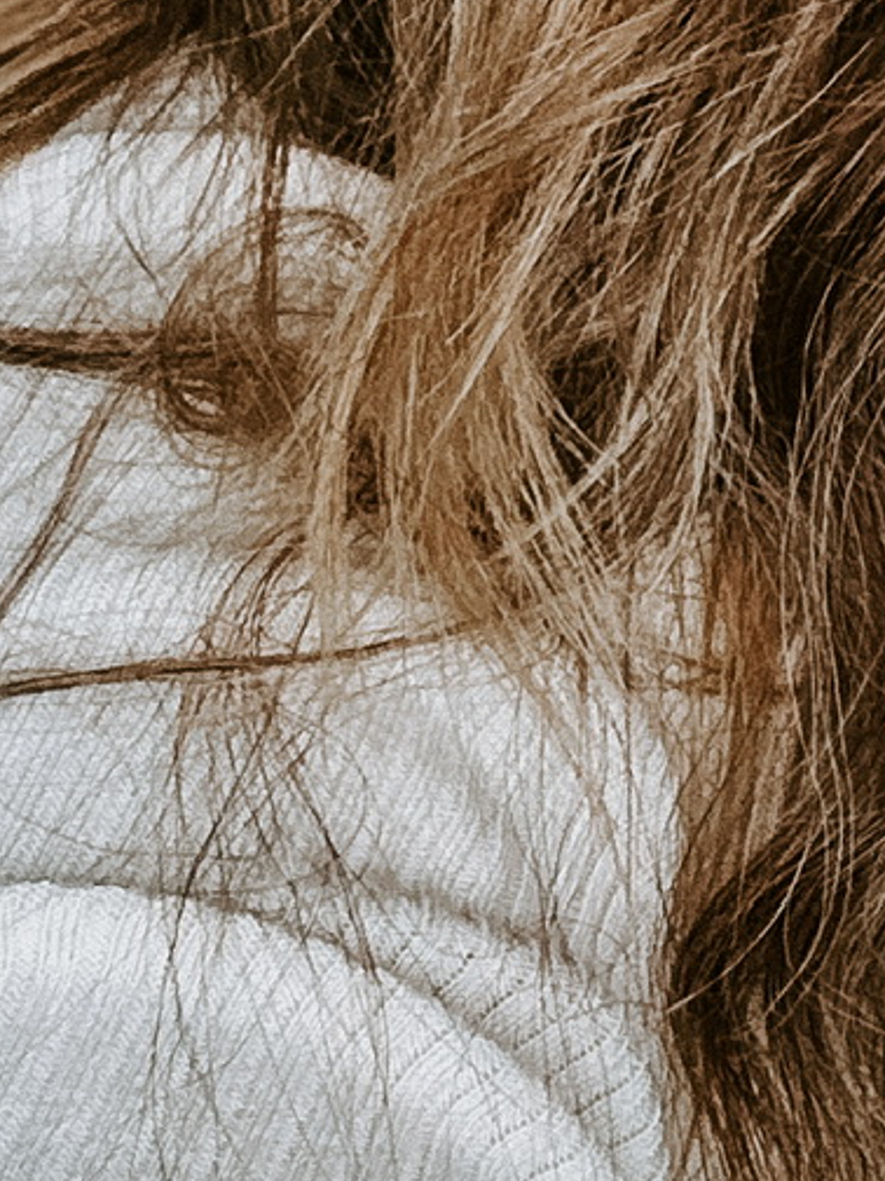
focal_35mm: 122
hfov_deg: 11.4
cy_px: -366
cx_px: 1482
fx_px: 4159
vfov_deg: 15.4
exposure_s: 1/75
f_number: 1.9
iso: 80
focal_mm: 2.69
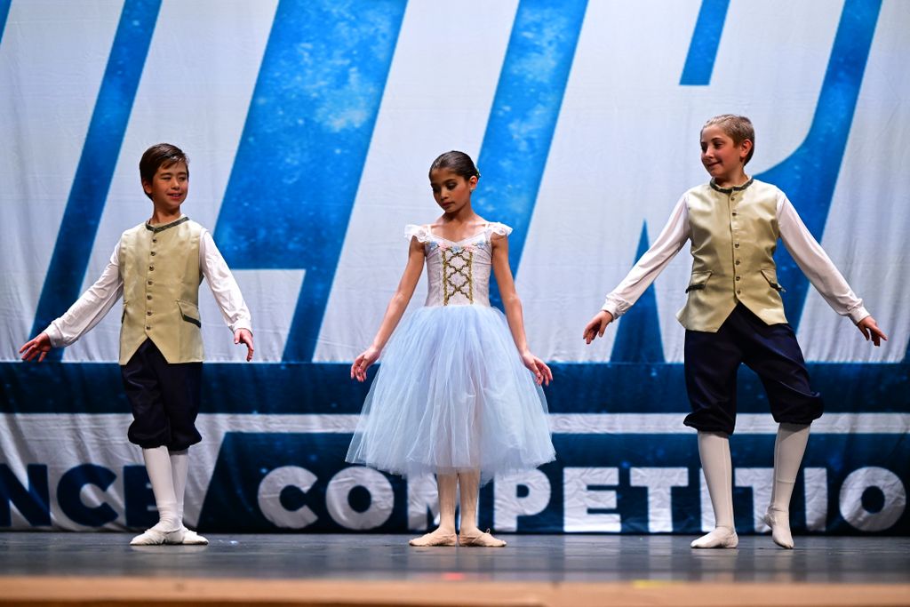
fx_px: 2022
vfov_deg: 17.1
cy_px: 304
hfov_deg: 25.4
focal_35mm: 80
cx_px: 455
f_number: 3.2
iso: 5000
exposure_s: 1/640
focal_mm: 80
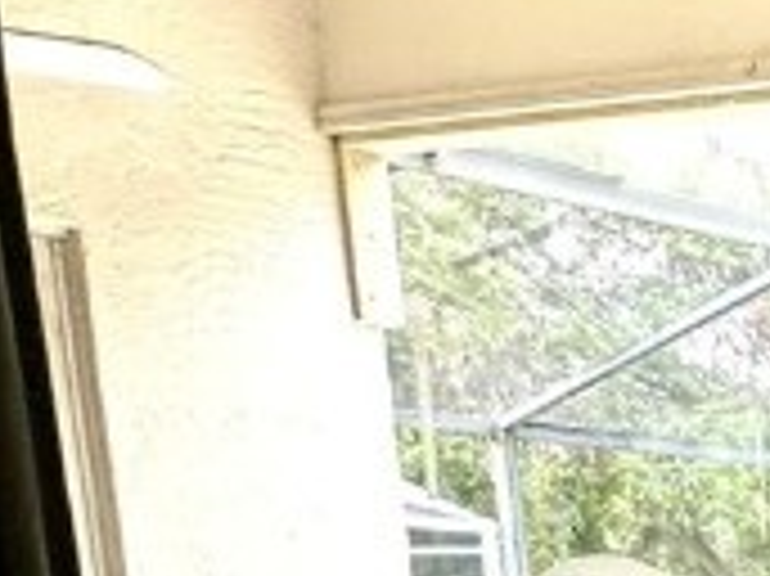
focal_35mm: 84
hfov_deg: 12.4
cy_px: 945
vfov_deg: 15.7
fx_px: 1867
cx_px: 2175
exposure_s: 1/120
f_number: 2.2
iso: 50
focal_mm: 2.22
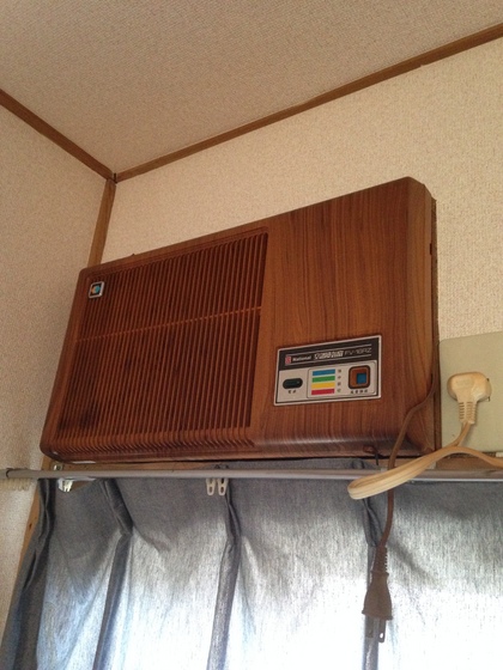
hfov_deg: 42.9
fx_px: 639
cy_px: 335
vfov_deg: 55.4
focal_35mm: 33
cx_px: 252
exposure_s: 1/15
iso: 400
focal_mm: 4.12
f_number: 2.4
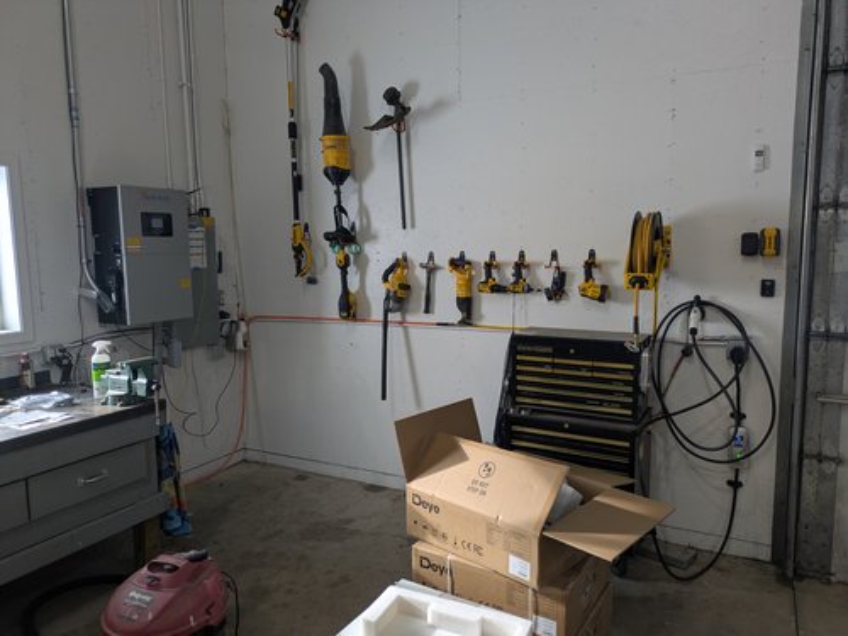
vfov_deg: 54.9
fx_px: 612
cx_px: 424
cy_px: 318
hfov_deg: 69.4
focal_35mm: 25
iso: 104
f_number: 1.89
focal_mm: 5.43
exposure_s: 1/120
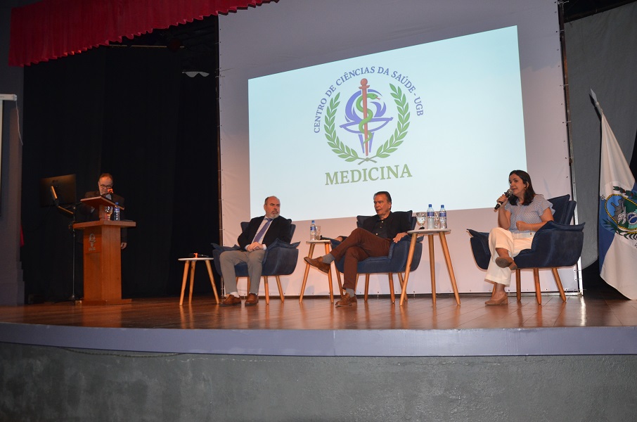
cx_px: 318
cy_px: 211
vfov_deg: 41.5
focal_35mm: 32
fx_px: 556
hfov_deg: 59.6
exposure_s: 1/60
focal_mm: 21
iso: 1000
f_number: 5
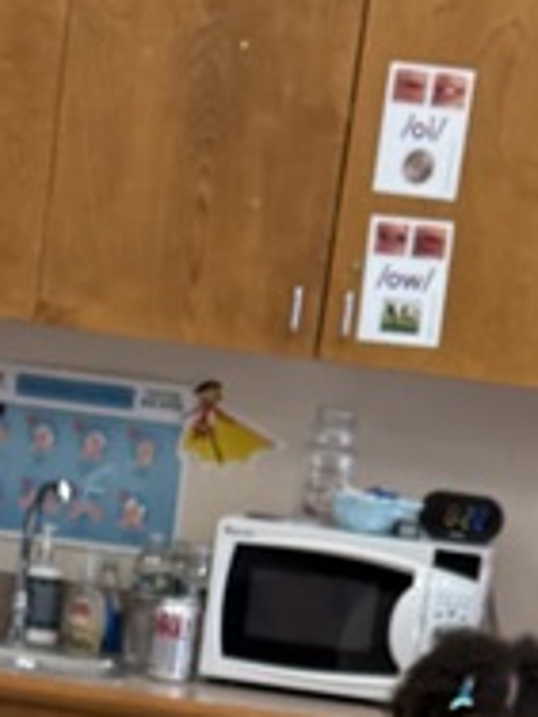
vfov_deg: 12.6
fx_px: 2715
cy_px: 1567
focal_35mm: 131
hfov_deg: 11.3
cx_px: 88
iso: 80
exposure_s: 1/121
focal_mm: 6.76
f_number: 1.78
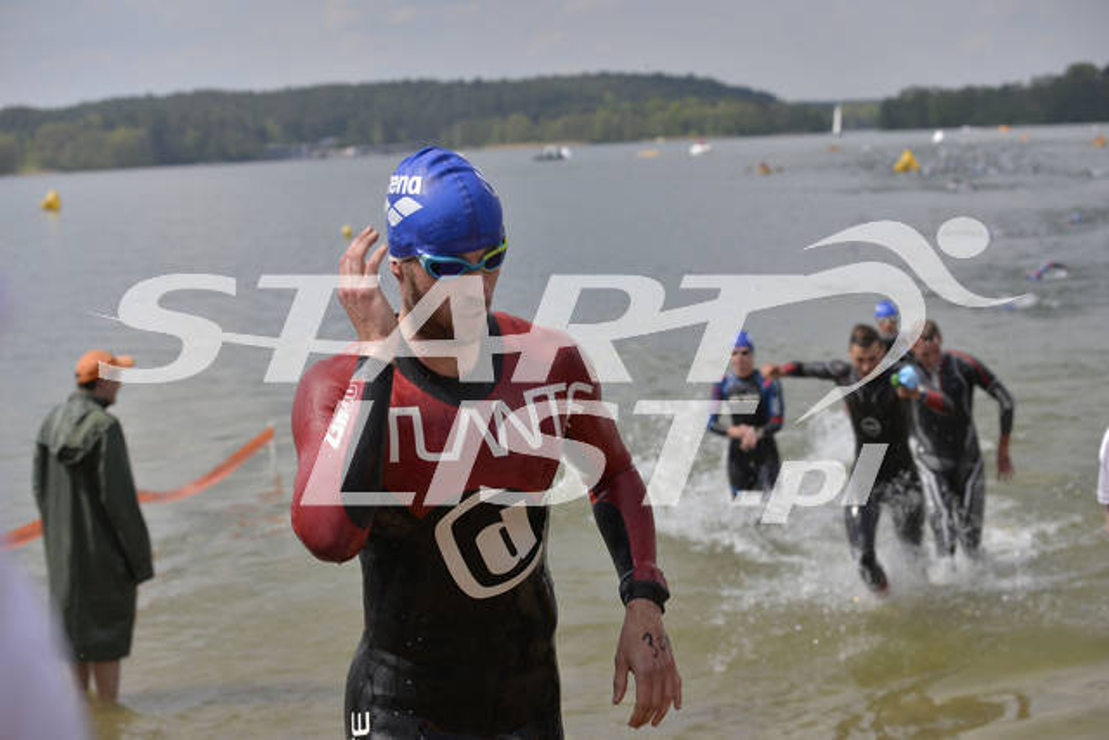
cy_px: 370
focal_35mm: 70
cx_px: 554
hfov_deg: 28.8
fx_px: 2157
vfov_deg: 19.5
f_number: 5.6
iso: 200
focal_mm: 70
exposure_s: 1/2500
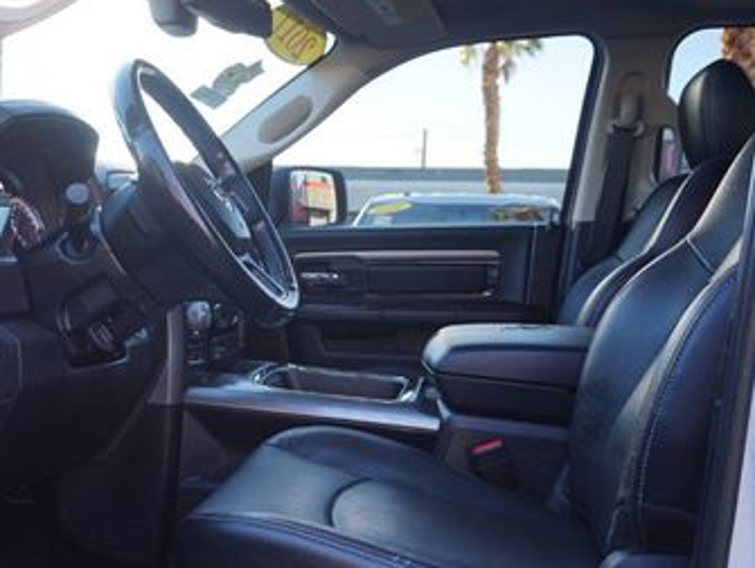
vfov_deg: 32.9
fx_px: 961
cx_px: 252
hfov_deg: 42.3
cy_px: 334
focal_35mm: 44
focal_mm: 16
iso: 100
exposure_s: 1/60
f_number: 4
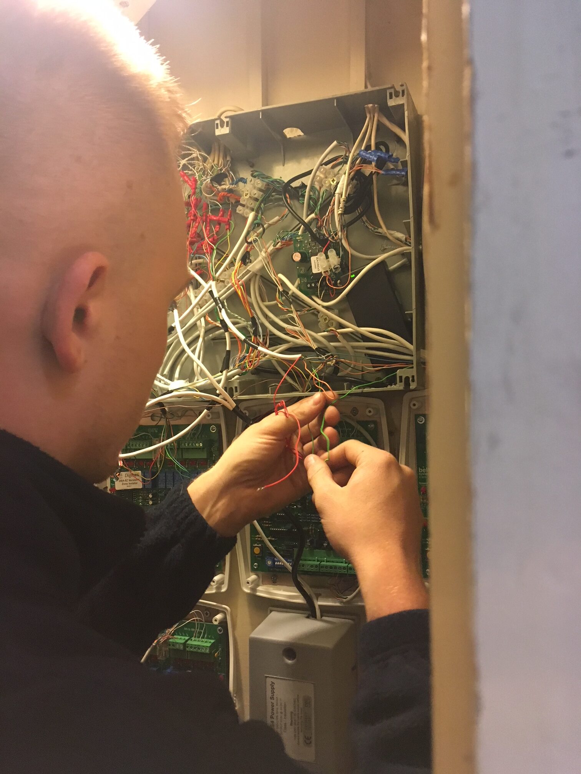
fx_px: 649
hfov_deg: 48.2
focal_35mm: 29
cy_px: 387
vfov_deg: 61.7
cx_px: 290
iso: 200
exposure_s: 1/25
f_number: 2.2
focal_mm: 4.15
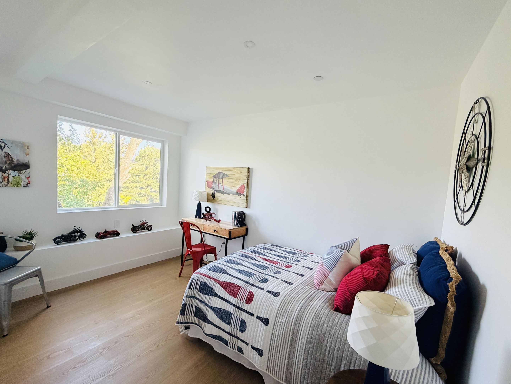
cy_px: 200
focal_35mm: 15
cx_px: 264
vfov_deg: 81.7
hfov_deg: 98.1
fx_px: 221
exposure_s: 1/121
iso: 250
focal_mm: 2.22
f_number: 2.2
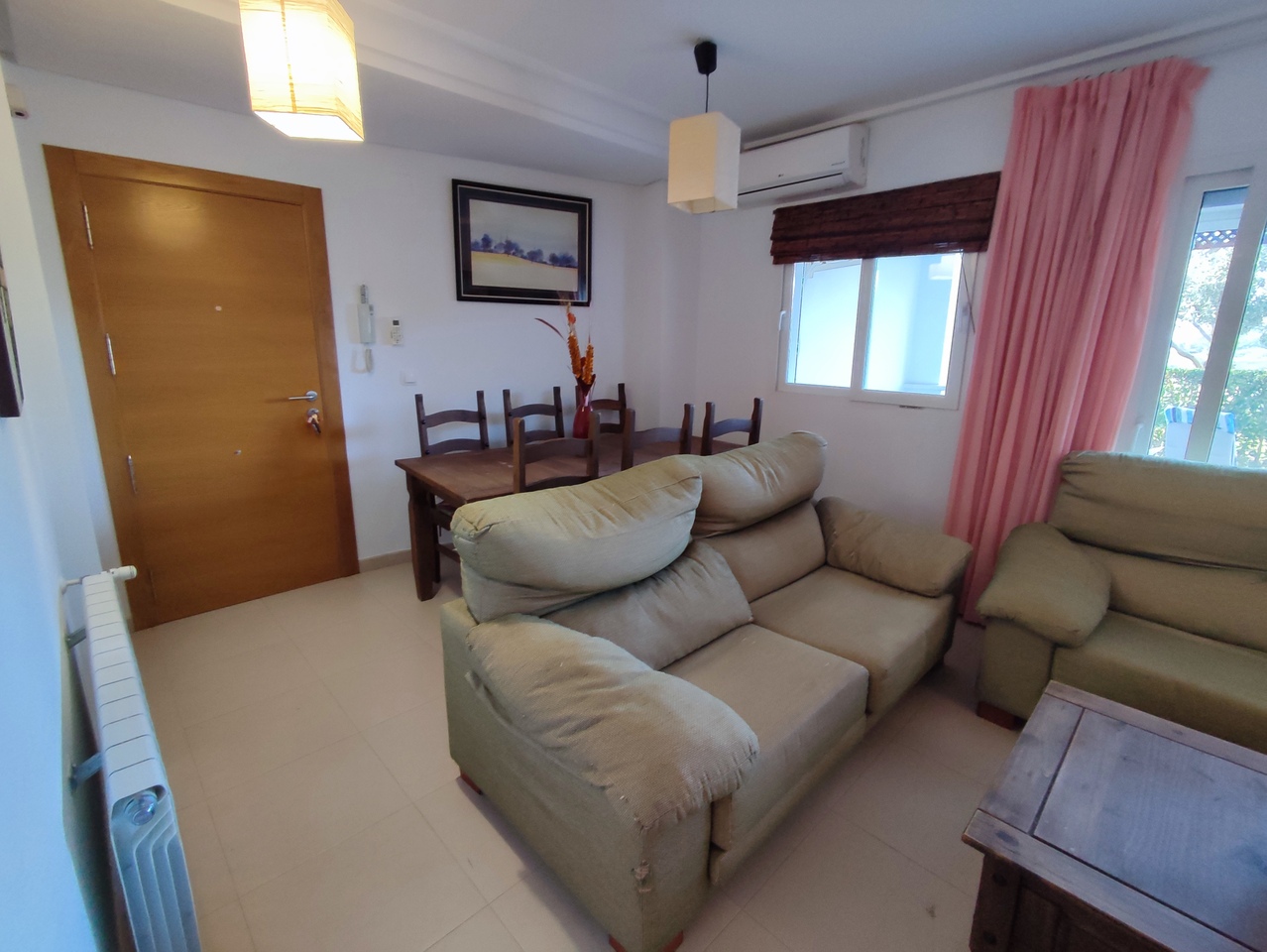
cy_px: 476
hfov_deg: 94.5
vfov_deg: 78.2
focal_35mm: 16
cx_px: 634
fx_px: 586
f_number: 2.2
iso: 116
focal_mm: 1.65
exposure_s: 1/33
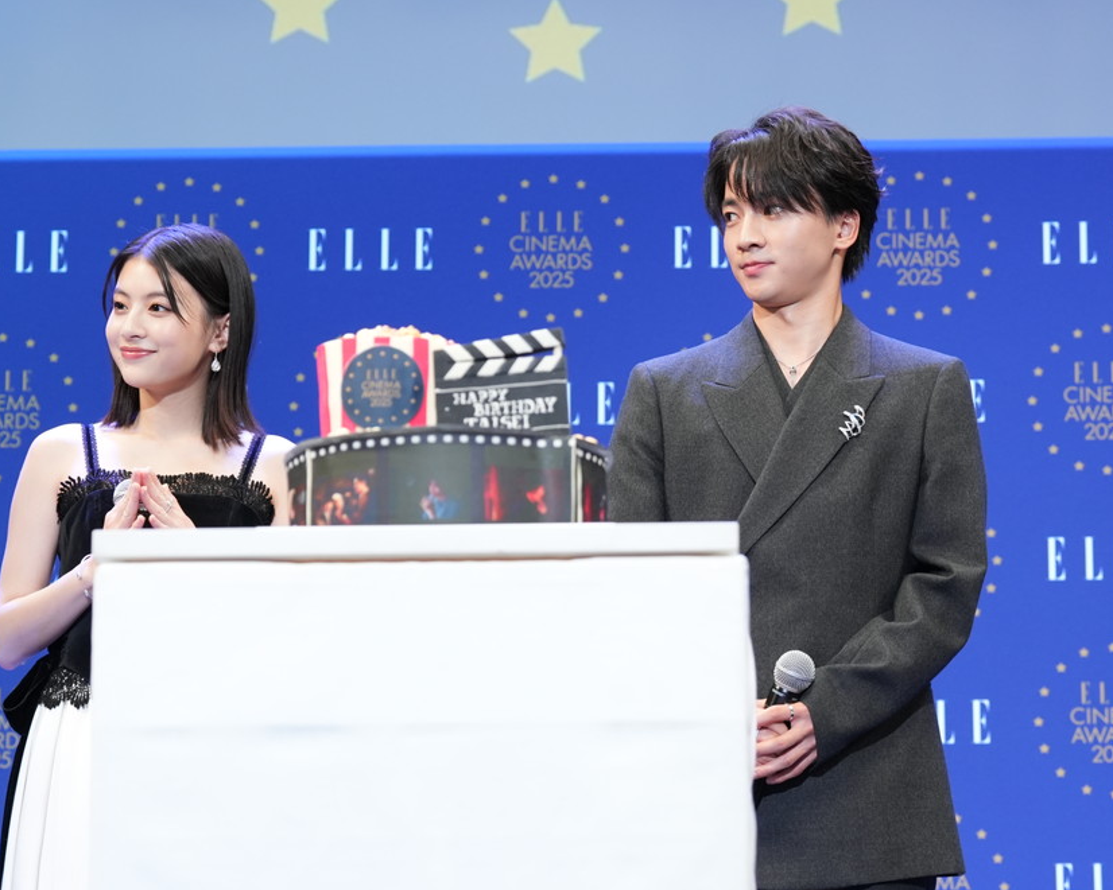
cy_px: 448
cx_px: 551
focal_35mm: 133
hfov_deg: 14.5
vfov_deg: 11.6
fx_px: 4382
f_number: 4
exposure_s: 1/200
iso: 1600
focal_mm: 78
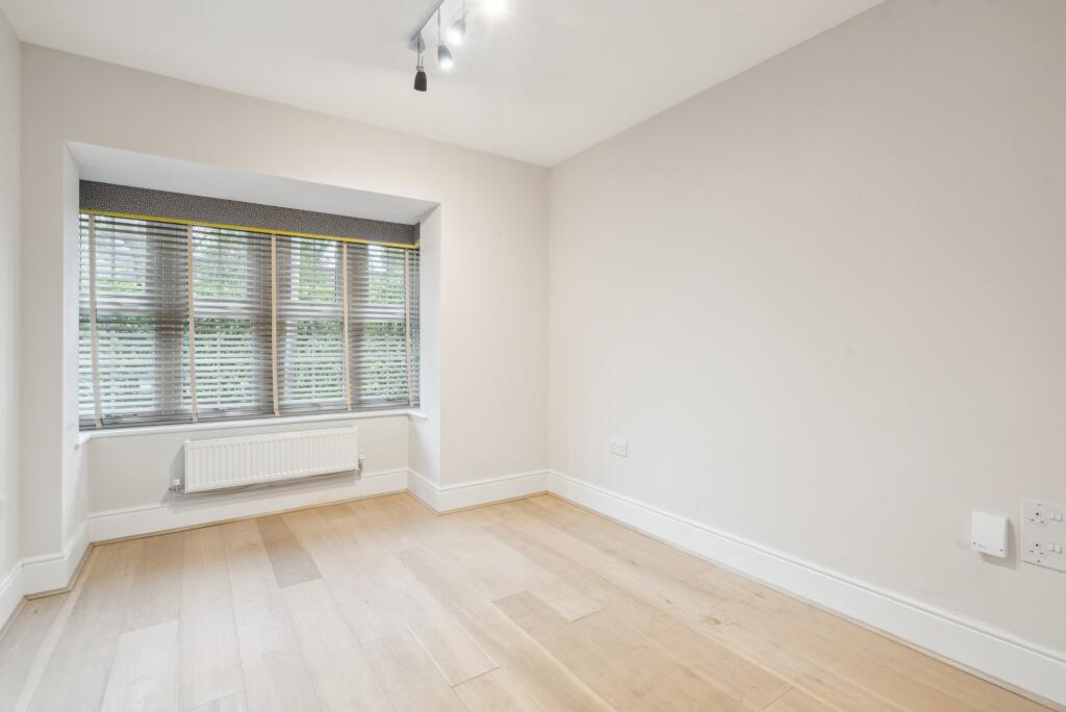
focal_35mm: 16
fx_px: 474
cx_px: 533
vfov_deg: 73.8
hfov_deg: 96.7
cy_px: 356
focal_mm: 16
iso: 640
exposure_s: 1/2.5
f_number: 10
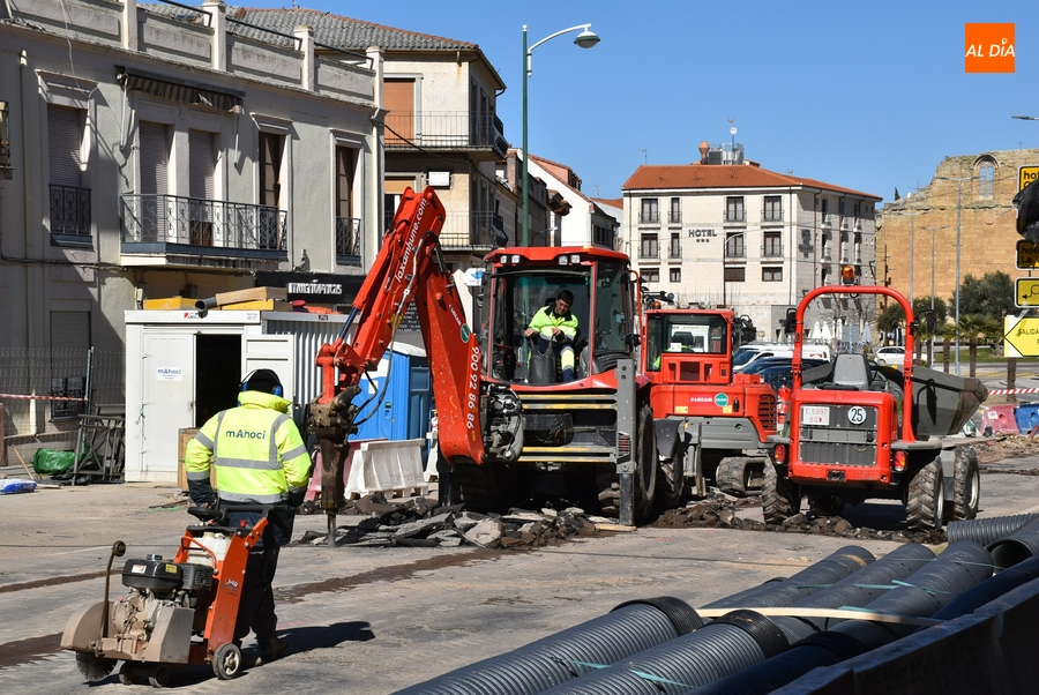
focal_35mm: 75
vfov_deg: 18.2
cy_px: 348
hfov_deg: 27.0
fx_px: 2167
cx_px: 520
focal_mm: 50
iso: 200
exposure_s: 1/500
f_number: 11
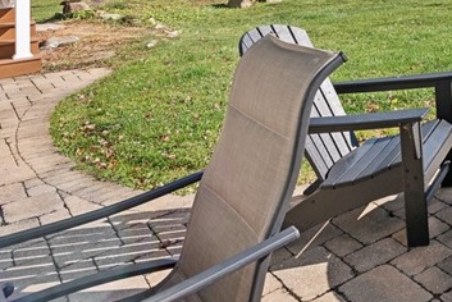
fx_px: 540
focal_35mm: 43
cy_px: -93
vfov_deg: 26.4
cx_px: 604
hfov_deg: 32.5
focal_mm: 14
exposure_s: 1/80
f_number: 11
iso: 50
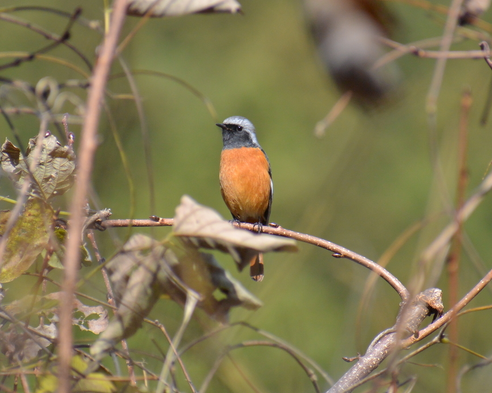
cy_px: 170
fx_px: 15388
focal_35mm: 1057
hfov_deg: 1.8
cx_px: 246
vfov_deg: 1.5
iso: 220
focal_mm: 300
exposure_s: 1/500
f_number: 6.3
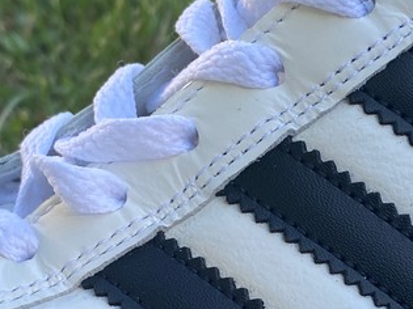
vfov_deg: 14.8
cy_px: 283
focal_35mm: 99
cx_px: 313
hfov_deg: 19.7
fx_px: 1181
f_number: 1.8
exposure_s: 1/288
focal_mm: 4.25
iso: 32
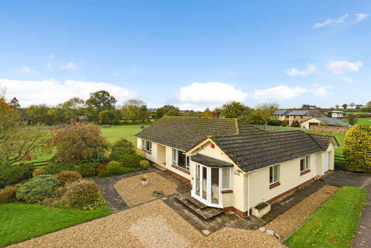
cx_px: 186
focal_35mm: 15
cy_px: 124
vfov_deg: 77.3
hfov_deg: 100.4
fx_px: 155
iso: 125
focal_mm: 10
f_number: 5
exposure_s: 1/200
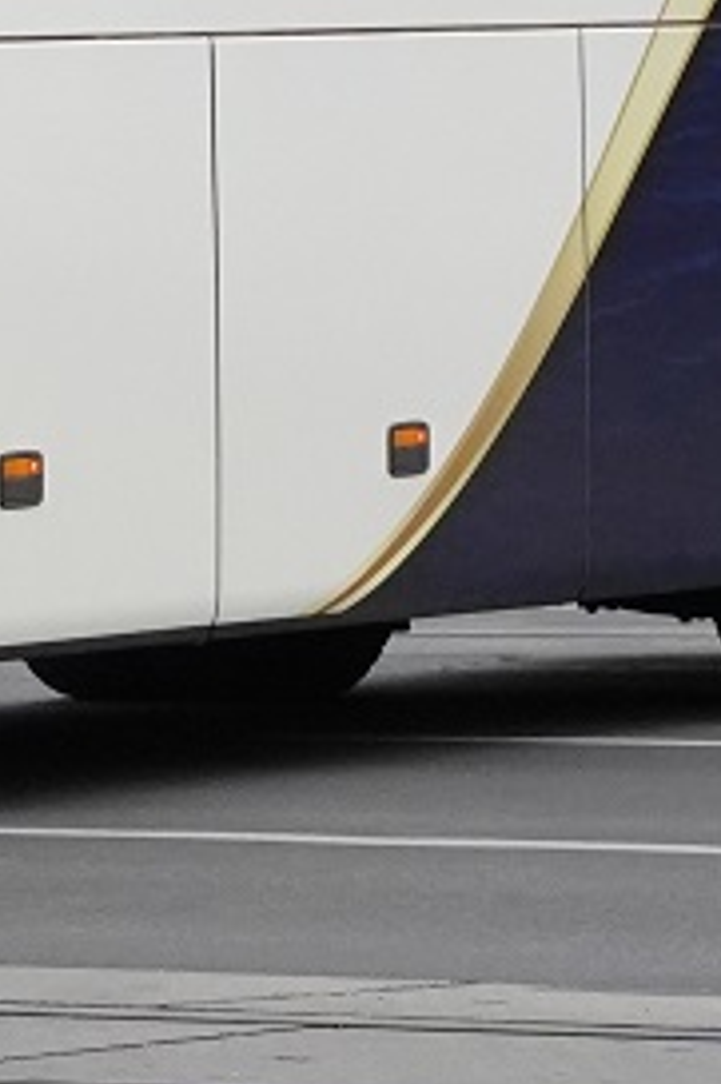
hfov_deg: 3.8
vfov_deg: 5.7
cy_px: -408
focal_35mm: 356
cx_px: -464
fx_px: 10708
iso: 2000
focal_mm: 50
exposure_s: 1/2000
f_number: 5
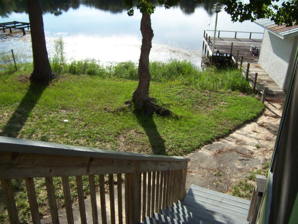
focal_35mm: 33
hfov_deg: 55.4
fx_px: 284
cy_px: 112
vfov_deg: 42.9
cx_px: 149
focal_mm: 5.5
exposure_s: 1/500
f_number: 4
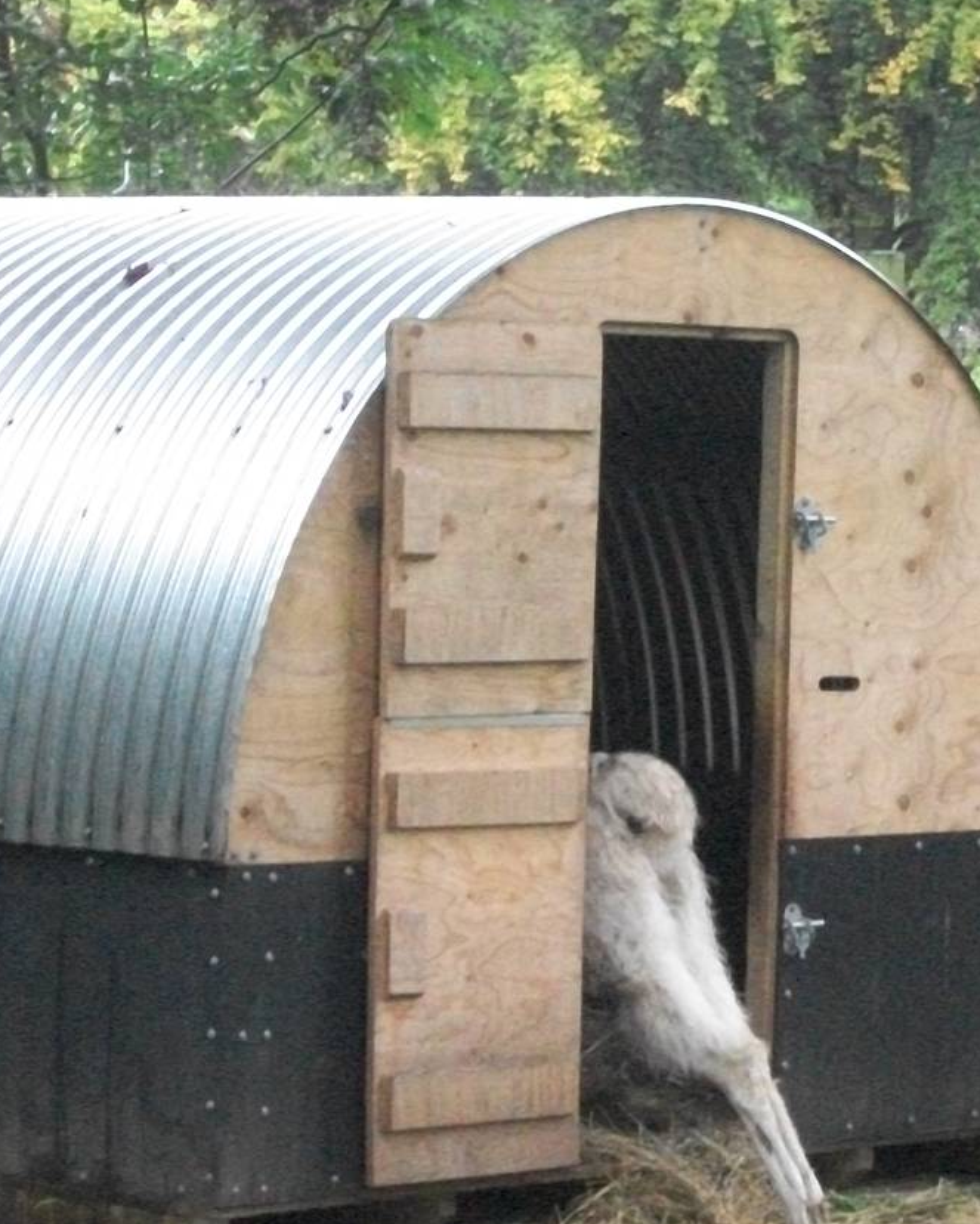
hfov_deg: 8.5
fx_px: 6559
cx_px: 1033
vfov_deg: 10.7
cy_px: 733
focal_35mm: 181
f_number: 5.2
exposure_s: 1/50
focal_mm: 17.1
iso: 800
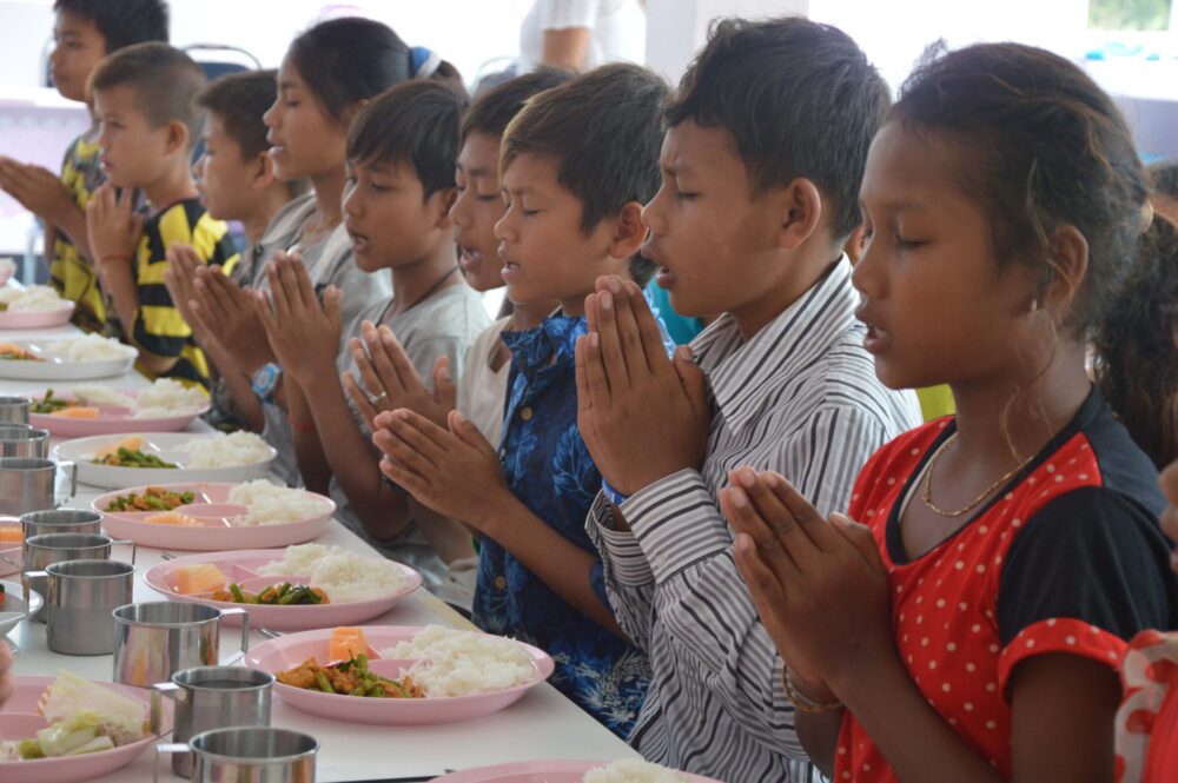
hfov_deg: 23.4
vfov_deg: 15.7
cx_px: 589
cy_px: 392
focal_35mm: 87
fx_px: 2844
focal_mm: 58
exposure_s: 1/125
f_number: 5
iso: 800
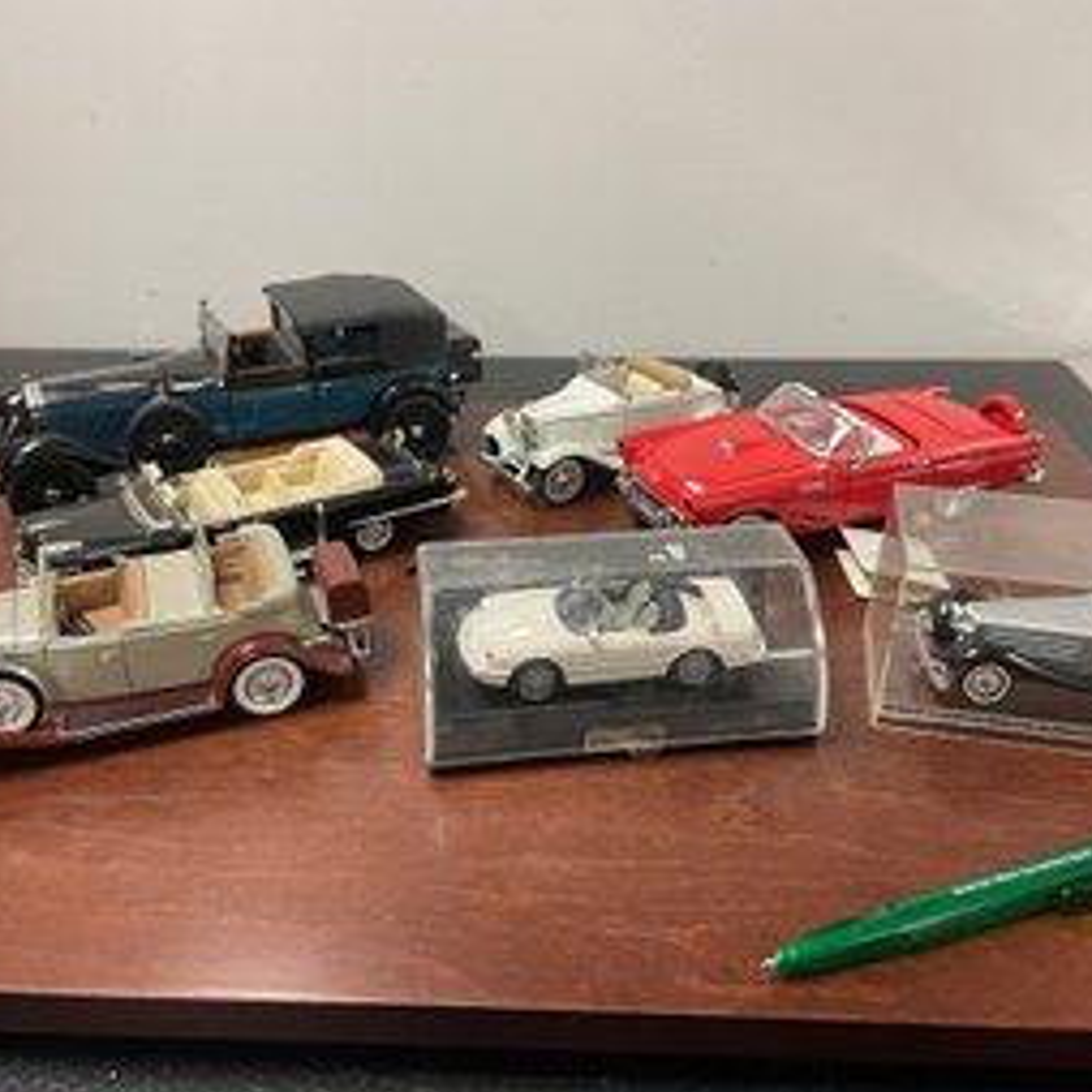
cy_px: 544
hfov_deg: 52.5
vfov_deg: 52.5
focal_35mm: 31
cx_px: 552
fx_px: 1106
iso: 160
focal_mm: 4.2
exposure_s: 1/60
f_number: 1.6
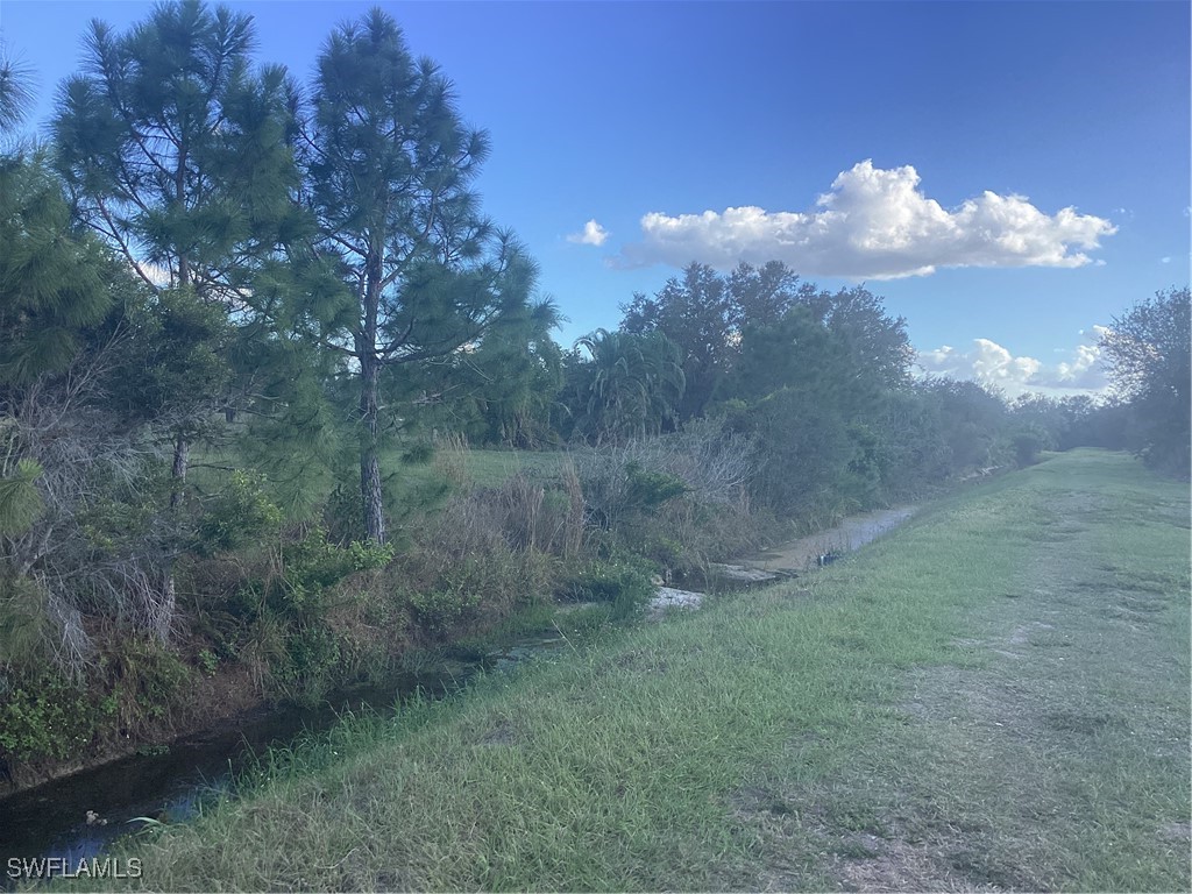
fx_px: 1067
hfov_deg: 58.4
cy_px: 447
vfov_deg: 45.4
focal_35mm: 31
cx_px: 596
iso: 25
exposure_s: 1/431
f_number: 2.4
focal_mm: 3.3
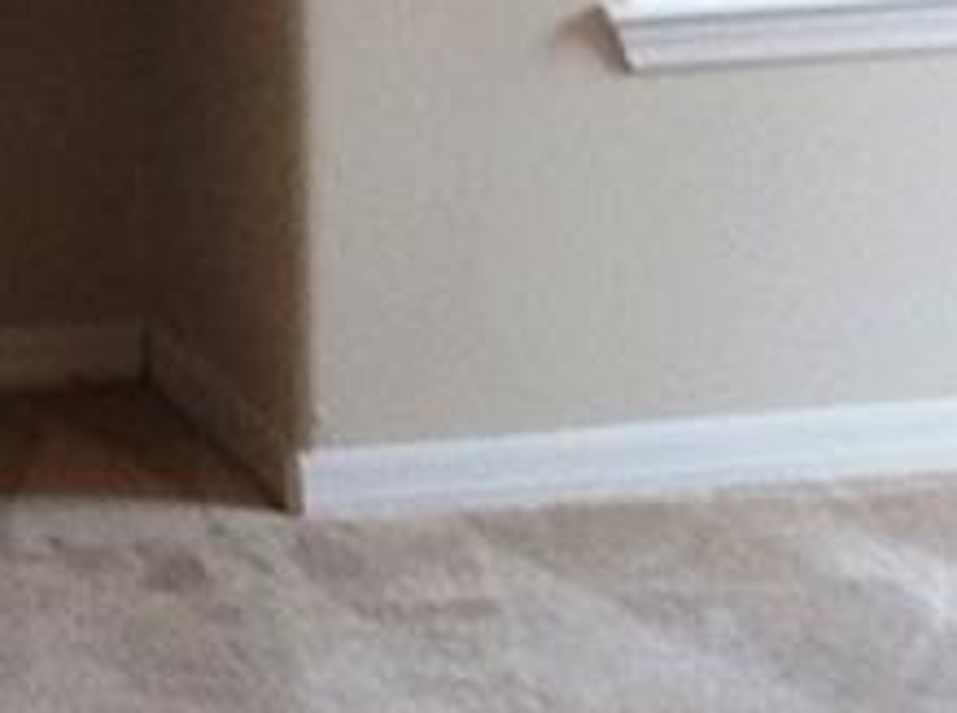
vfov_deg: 5.7
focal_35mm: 256
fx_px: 7058
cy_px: -280
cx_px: 345
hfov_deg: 7.8
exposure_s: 1/60
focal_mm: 4.28
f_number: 2.4
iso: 50
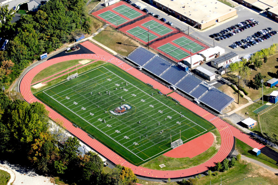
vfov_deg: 9.6
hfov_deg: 14.4
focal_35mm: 142
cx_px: 139
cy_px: 92
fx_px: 1100
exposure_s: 1/3000
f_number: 3.5
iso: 200
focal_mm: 95
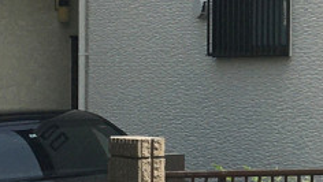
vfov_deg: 5.8
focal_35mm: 201
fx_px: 1722
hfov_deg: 10.0
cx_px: 630
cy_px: -292
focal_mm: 4.15
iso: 25
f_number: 2.2
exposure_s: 1/1672
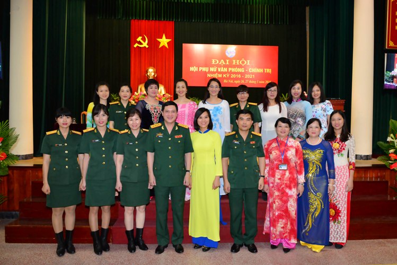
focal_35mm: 24
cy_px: 132
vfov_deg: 53.2
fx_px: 265
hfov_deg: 73.7
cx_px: 198
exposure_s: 1/100
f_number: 6.3
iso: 3200
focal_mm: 24
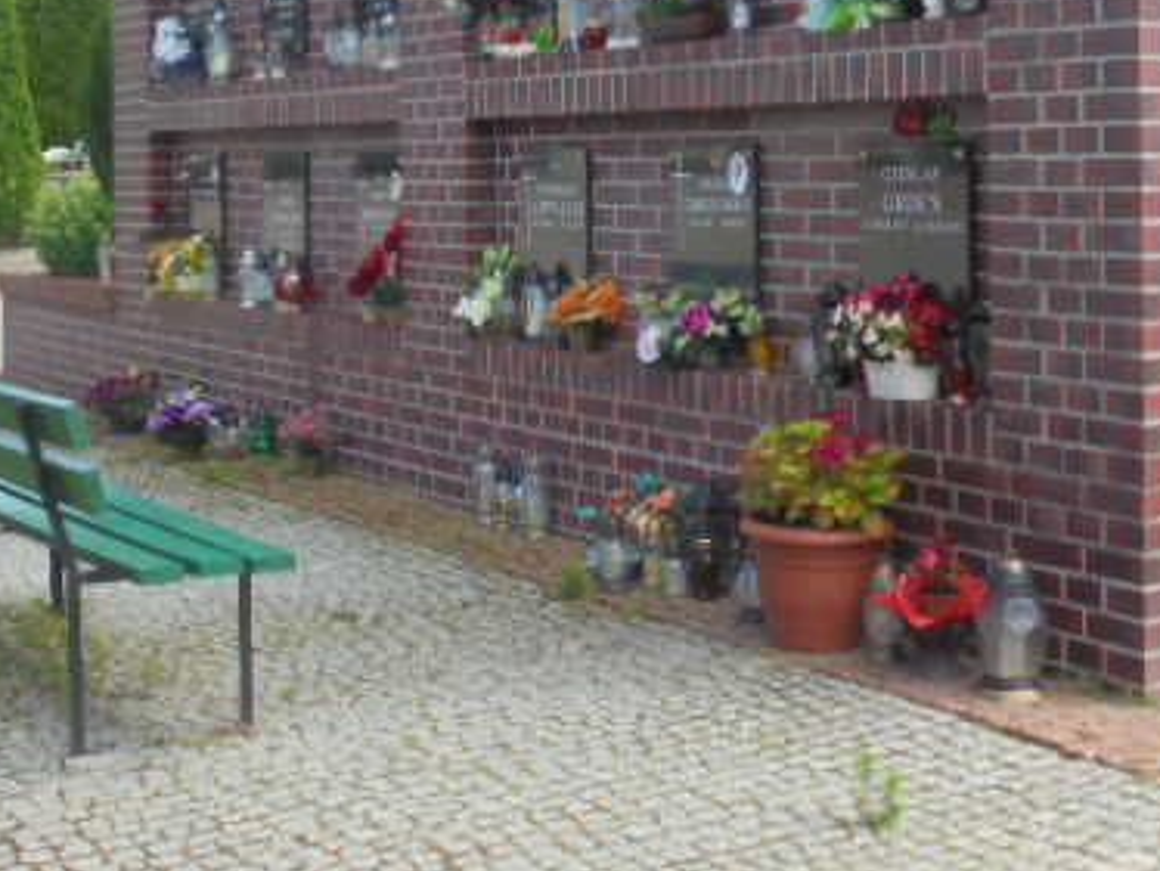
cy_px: 152
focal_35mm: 65
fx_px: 2180
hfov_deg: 29.8
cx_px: 561
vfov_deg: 22.3
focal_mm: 6.9
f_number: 4.2
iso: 100
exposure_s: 1/320
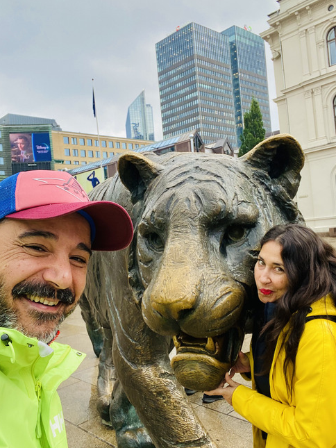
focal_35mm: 31
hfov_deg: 45.5
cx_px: 165
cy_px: 224
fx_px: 401
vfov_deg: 58.3
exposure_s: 1/206
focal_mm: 2.71
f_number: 2.2
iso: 25
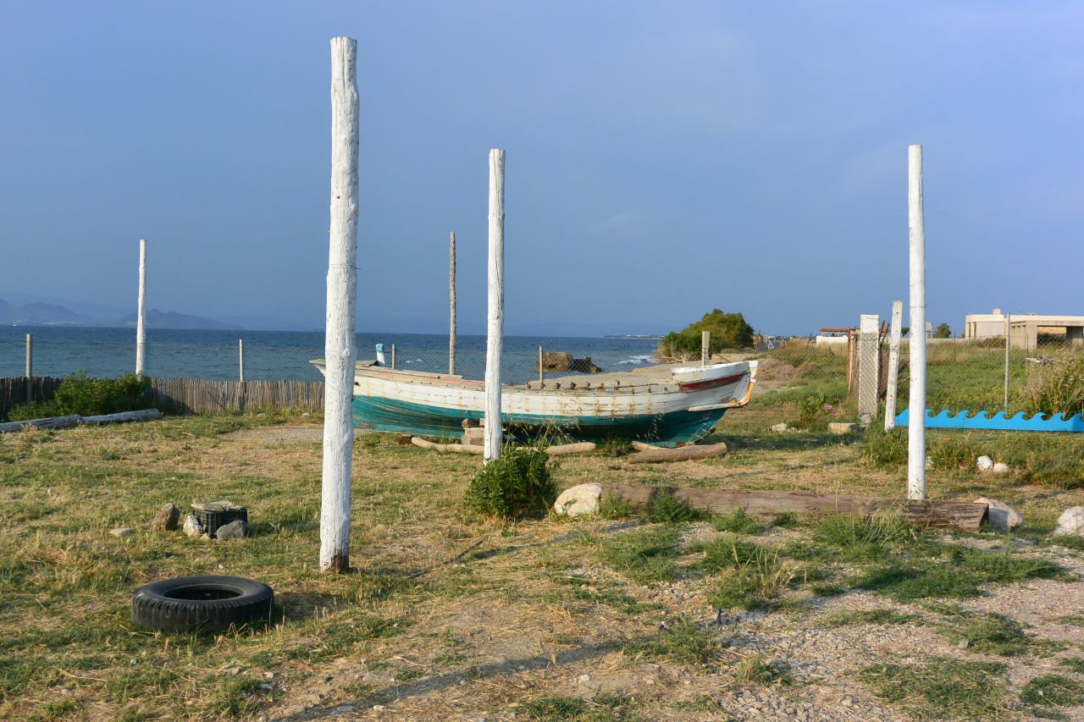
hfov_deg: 51.9
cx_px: 542
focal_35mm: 37
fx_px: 1114
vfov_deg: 35.9
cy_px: 361
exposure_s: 1/800
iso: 160
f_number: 5
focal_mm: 14
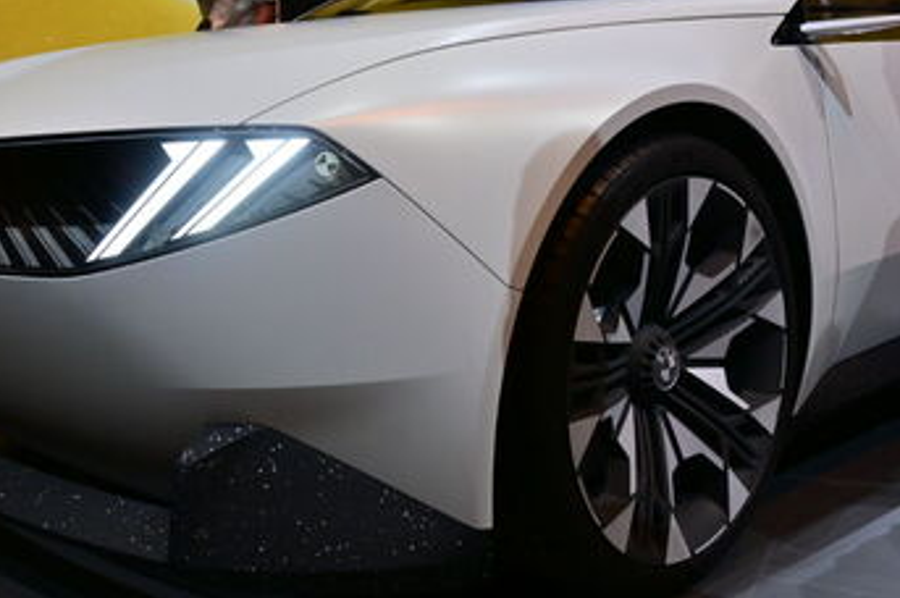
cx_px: 449
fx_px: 1074
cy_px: 253
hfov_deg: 45.5
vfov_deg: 31.1
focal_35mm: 43
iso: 500
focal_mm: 16
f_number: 5.6
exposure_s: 1/125
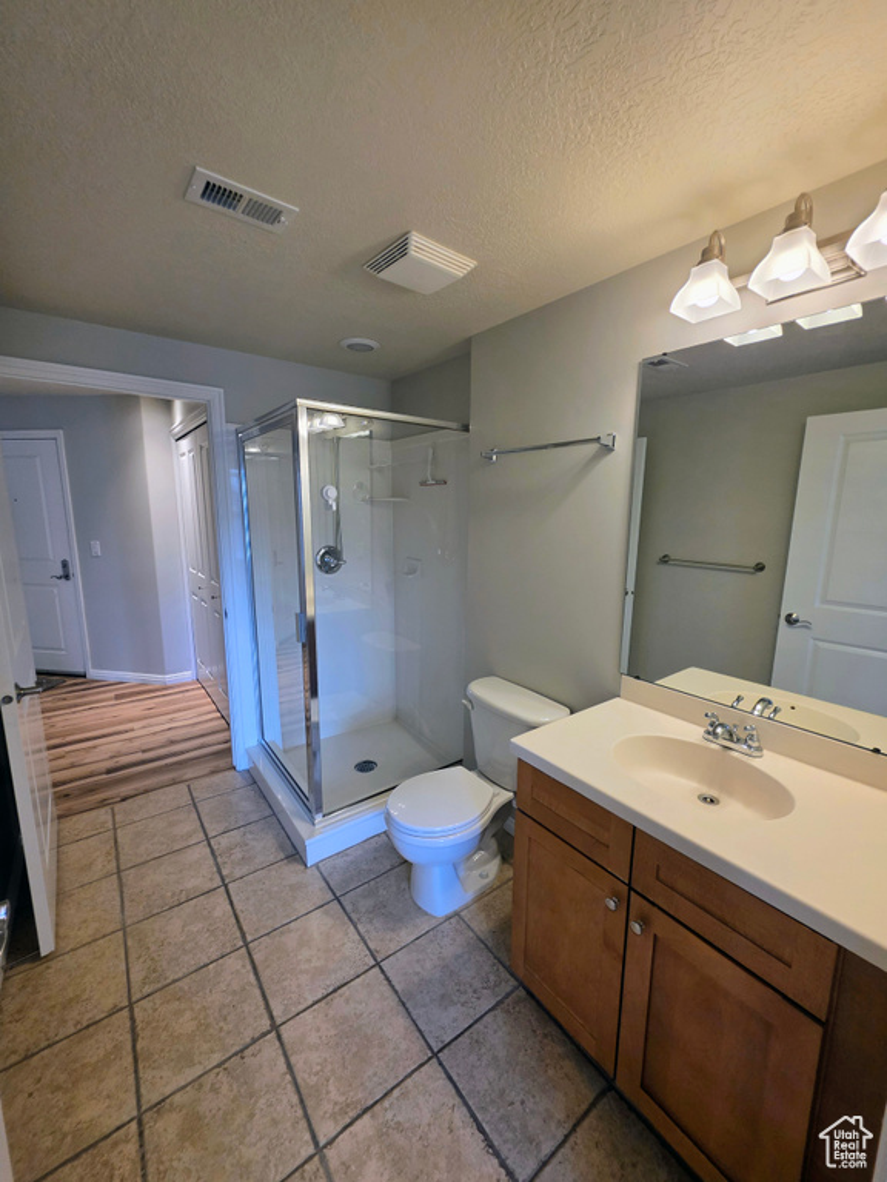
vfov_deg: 106.2
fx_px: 444
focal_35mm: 13
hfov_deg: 89.9
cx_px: 444
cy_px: 591
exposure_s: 1/120
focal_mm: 2.2
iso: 200
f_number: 1.9
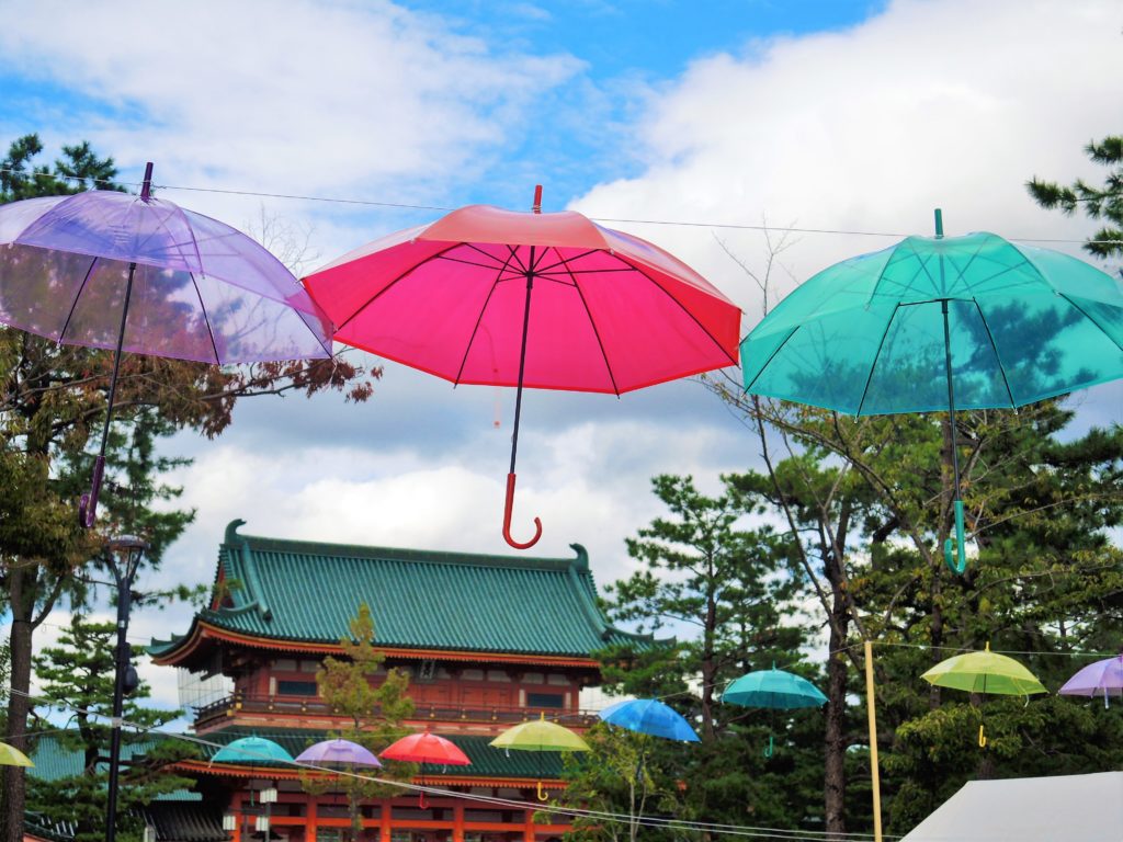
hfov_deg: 29.4
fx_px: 2141
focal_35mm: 66
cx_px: 562
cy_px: 421
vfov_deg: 22.3
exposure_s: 1/125
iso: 80
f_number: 3.2
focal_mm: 14.1
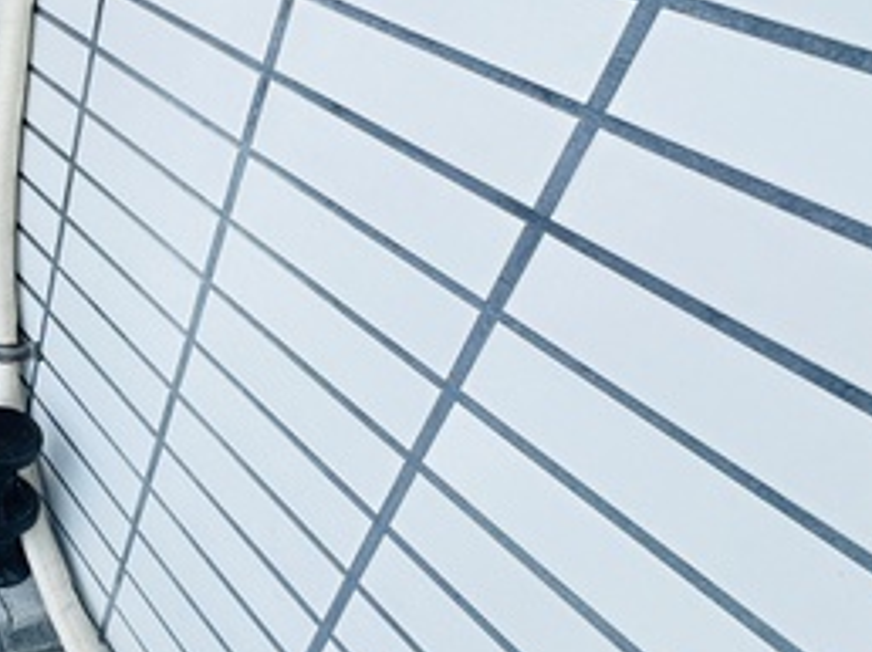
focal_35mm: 38
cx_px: -220
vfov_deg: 37.6
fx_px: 956
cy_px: 279
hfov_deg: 35.8
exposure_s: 1/207
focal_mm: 2.22
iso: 40
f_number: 2.2
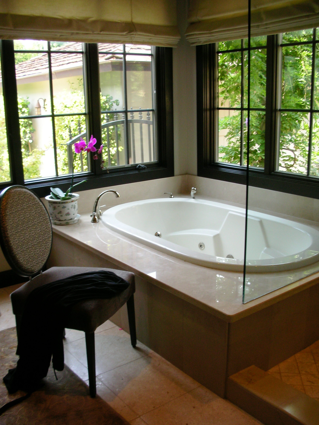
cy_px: 212
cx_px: 160
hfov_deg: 40.7
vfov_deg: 52.6
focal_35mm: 35
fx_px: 430
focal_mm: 5.8
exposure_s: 1/42.1
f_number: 3
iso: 50
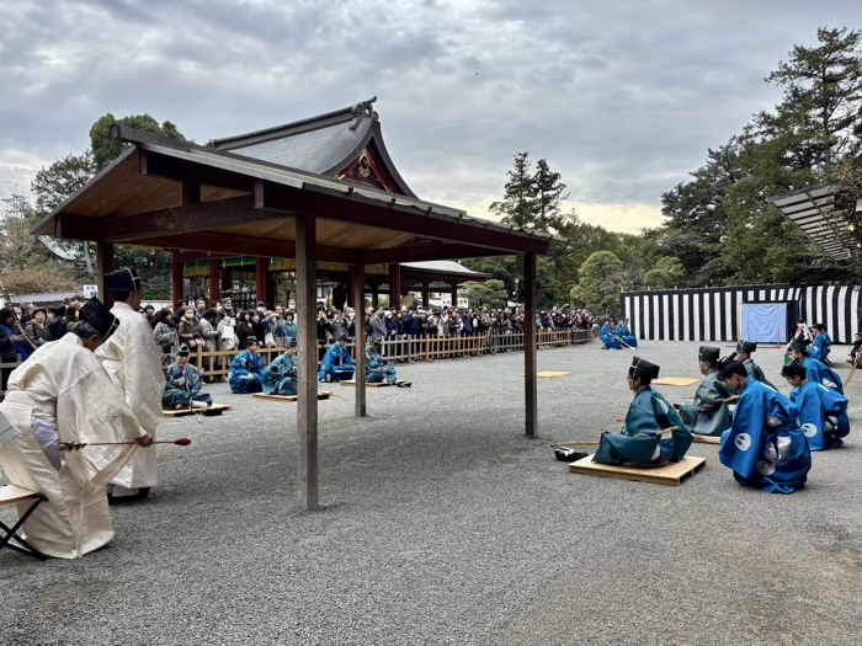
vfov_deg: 53.1
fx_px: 647
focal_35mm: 26
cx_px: 431
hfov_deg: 67.3
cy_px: 323
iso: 50
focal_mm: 5.96
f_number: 1.6
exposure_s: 1/844
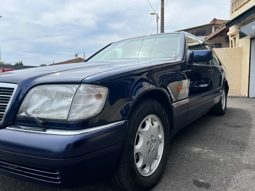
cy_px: 96
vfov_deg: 53.1
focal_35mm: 26
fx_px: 192
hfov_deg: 67.3
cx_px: 128
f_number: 1.5
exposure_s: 1/4274
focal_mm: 5.7
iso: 50
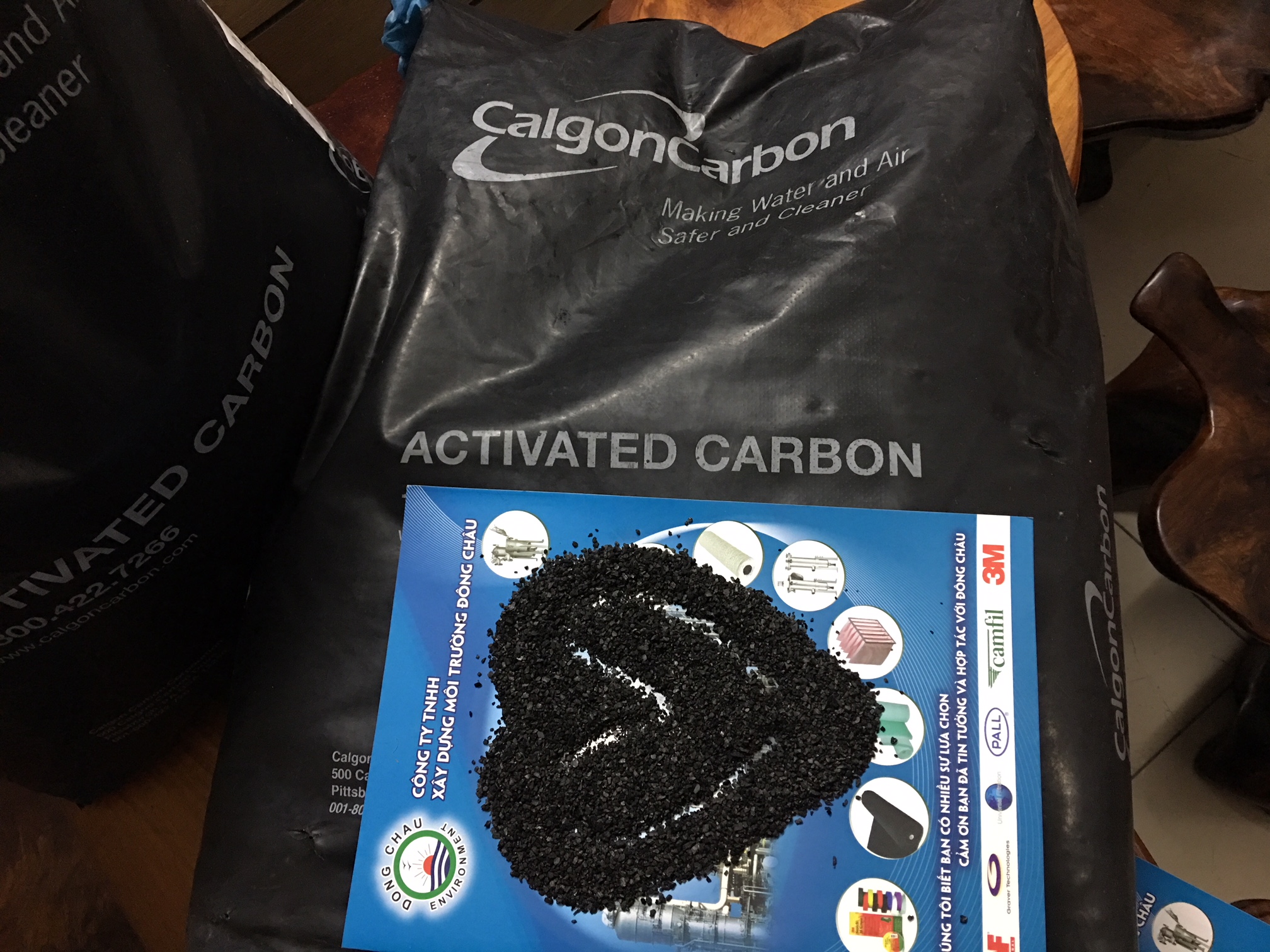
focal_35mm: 29
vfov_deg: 48.2
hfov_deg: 61.7
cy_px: 476
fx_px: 1064
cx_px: 635
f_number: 2.2
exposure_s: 1/8
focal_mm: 4.15
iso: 100
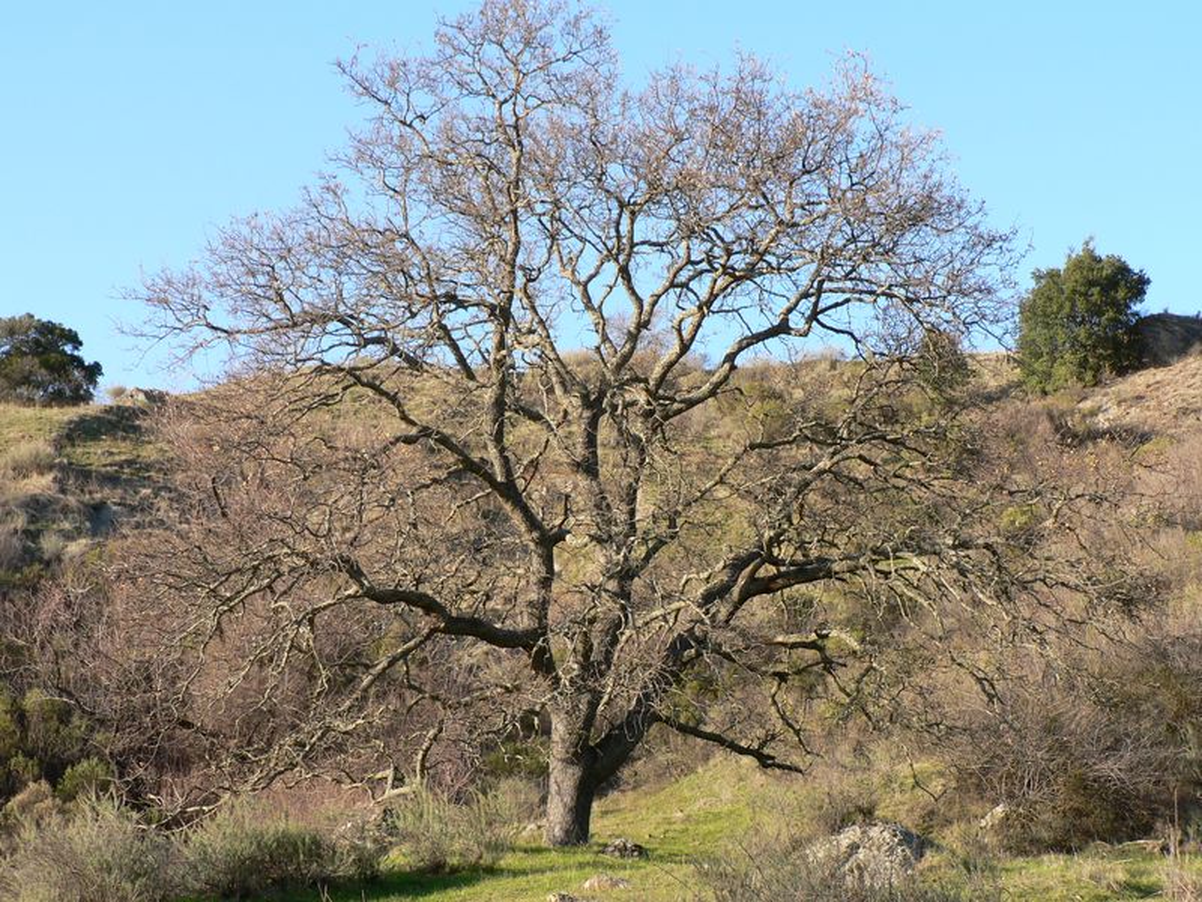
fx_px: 2222
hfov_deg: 30.3
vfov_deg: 22.9
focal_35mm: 64
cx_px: 601
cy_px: 451
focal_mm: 10.7
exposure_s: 1/125
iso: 80
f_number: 4
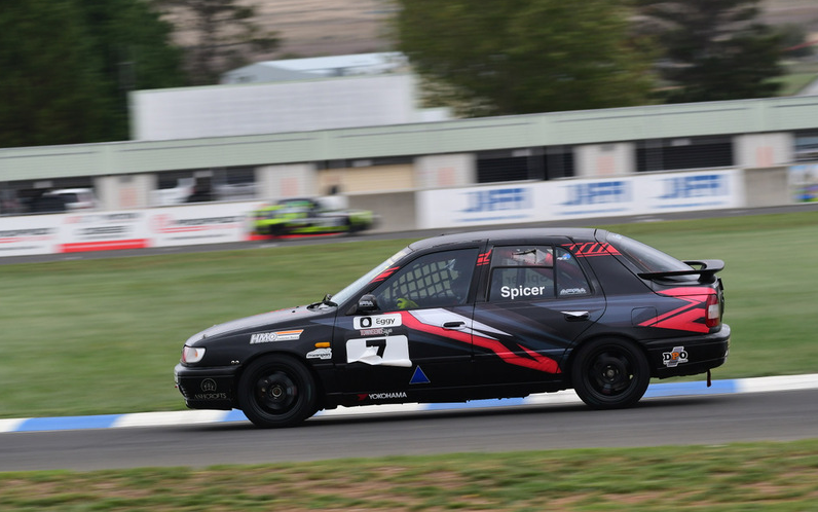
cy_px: 244
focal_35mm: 338
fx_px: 7537
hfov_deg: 6.2
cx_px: 409
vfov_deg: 3.9
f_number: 10
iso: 320
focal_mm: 220
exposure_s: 1/250
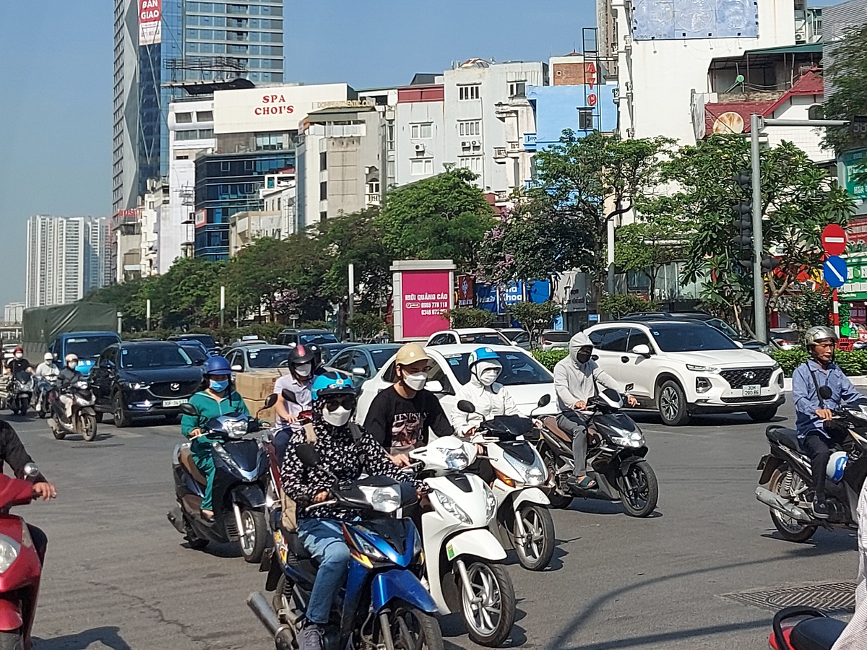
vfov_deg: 34.7
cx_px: 568
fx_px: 1002
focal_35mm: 40
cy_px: 121
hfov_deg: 46.2
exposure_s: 1/1423
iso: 32
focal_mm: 5.23
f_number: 1.8
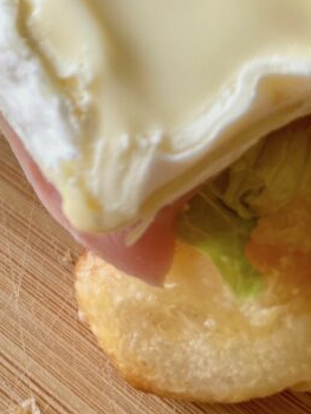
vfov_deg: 22.4
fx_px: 909
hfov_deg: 17.9
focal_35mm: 76
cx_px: -110
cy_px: -153
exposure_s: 1/121
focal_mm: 5.7
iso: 64
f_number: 1.5
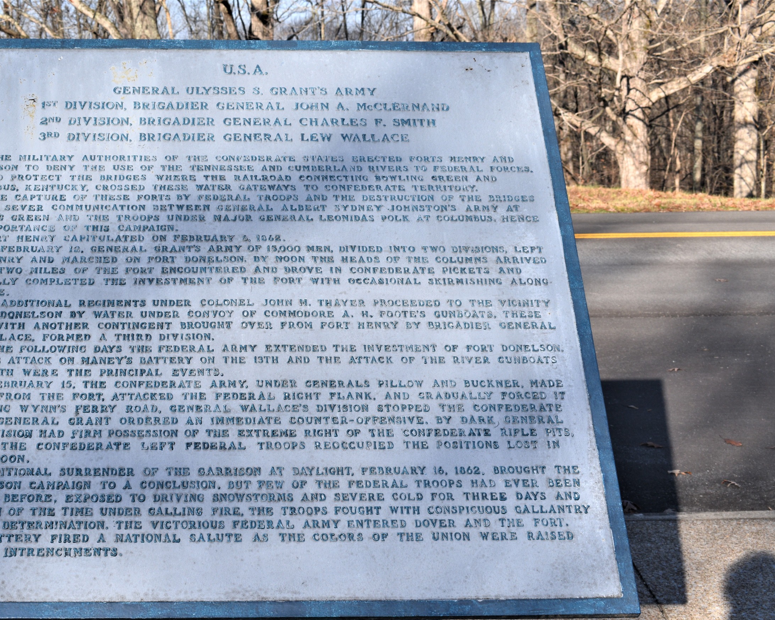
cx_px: 254
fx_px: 1239
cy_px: 354
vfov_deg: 28.1
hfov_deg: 34.4
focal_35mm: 54
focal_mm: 28
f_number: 10
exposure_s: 1/400
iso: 200
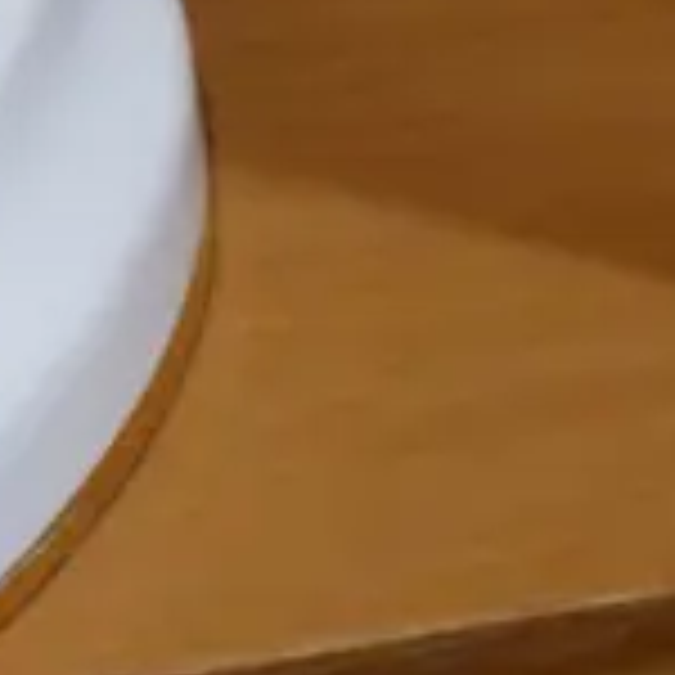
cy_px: -1048
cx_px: -713
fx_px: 5052
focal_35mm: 229
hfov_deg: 7.3
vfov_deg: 7.1
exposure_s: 1/60
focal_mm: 19
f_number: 4.1
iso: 320
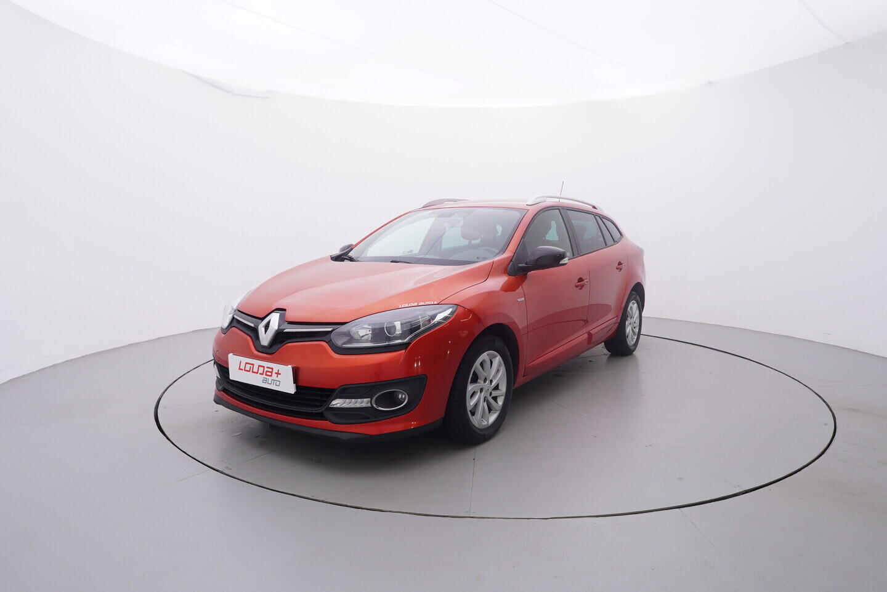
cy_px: 296
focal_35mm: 22
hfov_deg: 77.3
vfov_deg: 56.2
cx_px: 444
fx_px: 555
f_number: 5
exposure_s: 1/80
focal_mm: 15
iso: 200
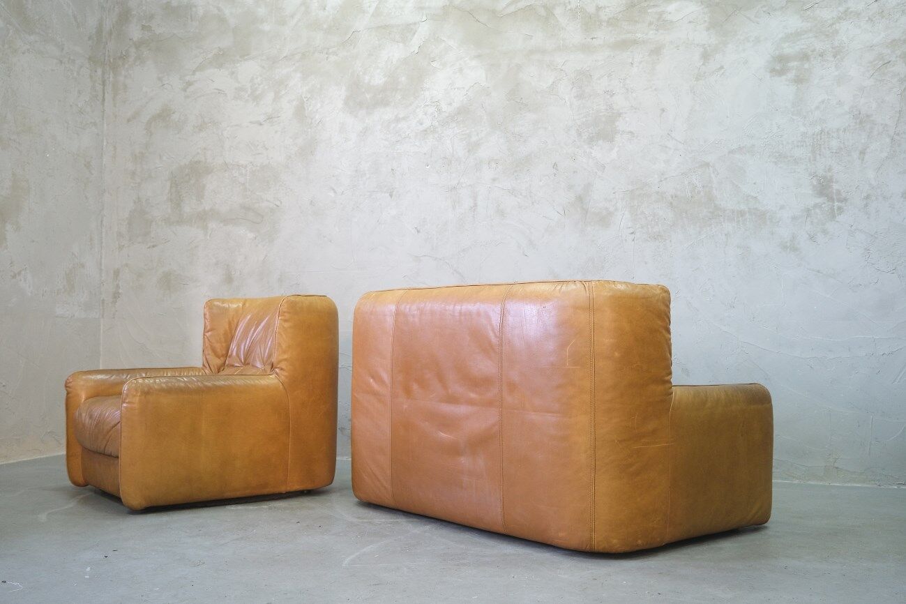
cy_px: 302
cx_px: 453
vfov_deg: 37.9
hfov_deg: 54.4
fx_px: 881
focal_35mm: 35
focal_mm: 23.5
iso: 1250
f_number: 4
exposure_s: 1/34
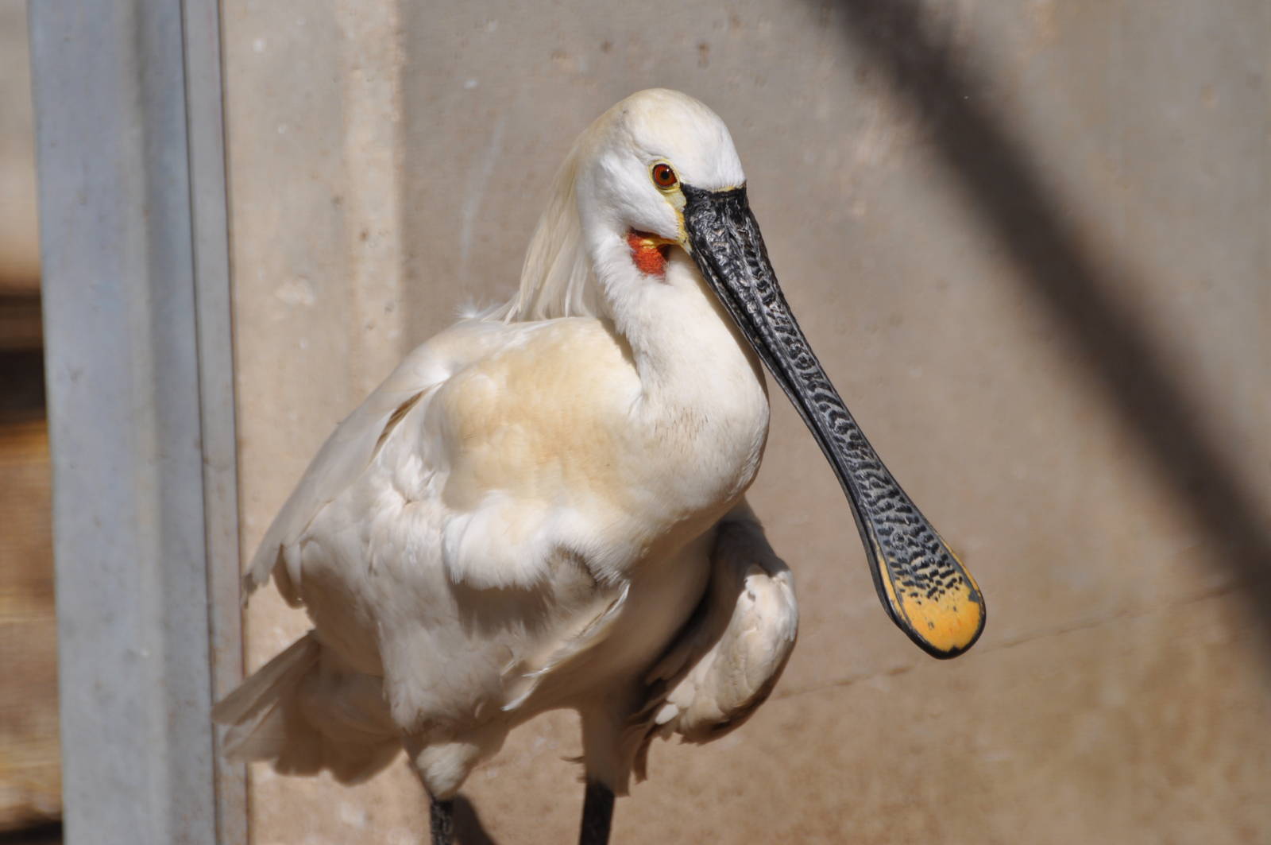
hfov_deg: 4.6
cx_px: 636
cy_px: 422
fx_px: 15869
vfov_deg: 3.0
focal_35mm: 450
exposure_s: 1/1000
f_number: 5.6
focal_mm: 300
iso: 200
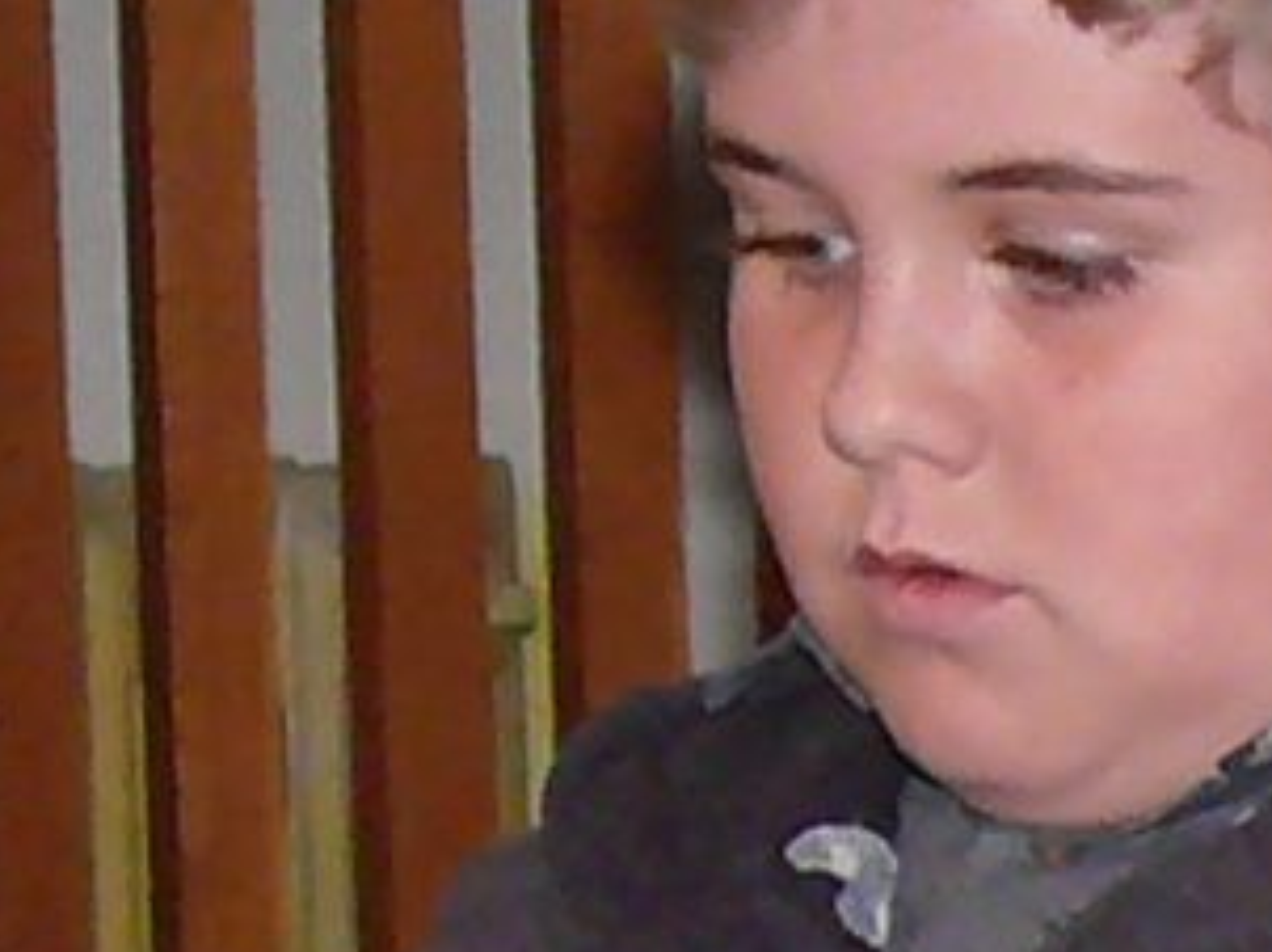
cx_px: 1335
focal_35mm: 658
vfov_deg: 2.3
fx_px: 24160
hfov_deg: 3.0
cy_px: 1003
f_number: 3.2
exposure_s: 1/125
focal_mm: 13.1
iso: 200
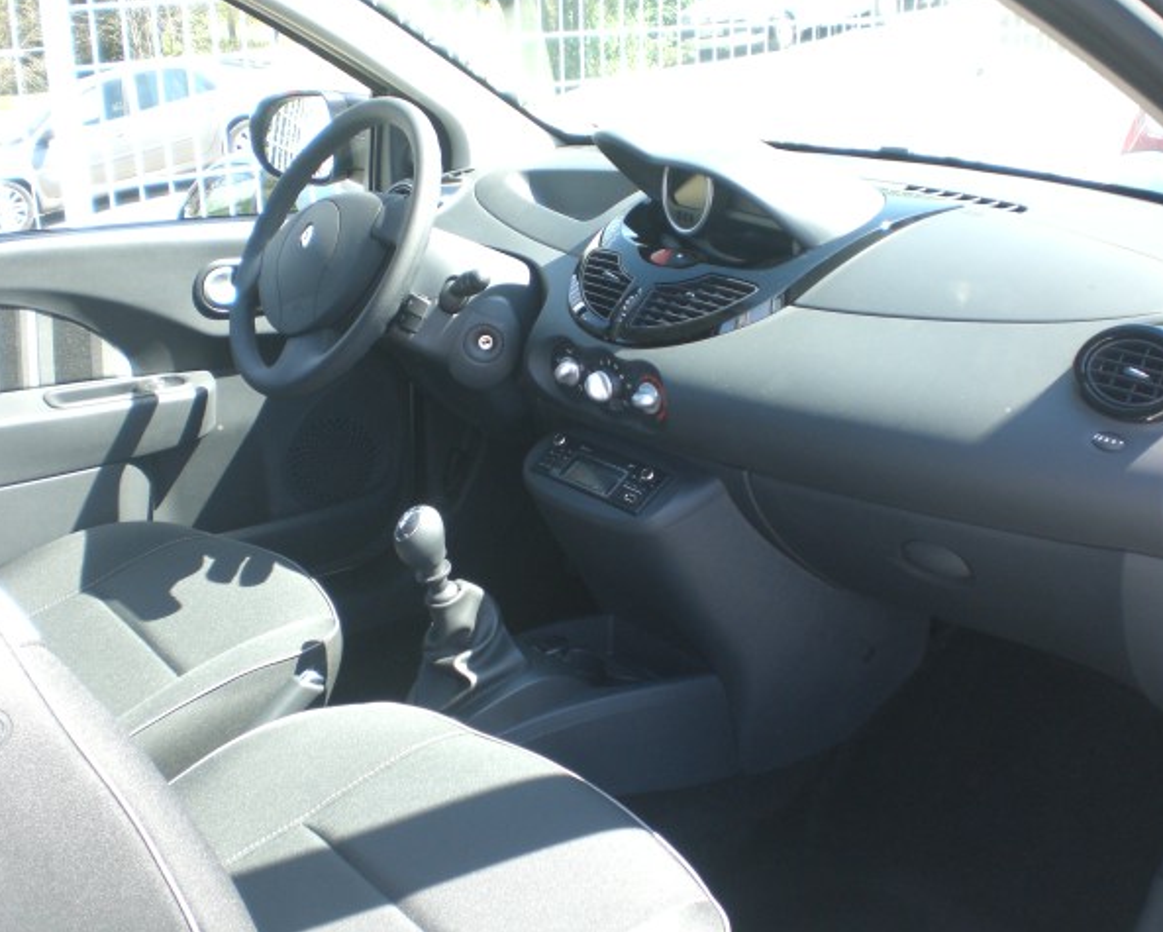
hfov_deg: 45.8
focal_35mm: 40
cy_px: 463
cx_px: 584
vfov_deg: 37.4
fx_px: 1377
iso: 100
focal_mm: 6.3
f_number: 3.1
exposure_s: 1/160
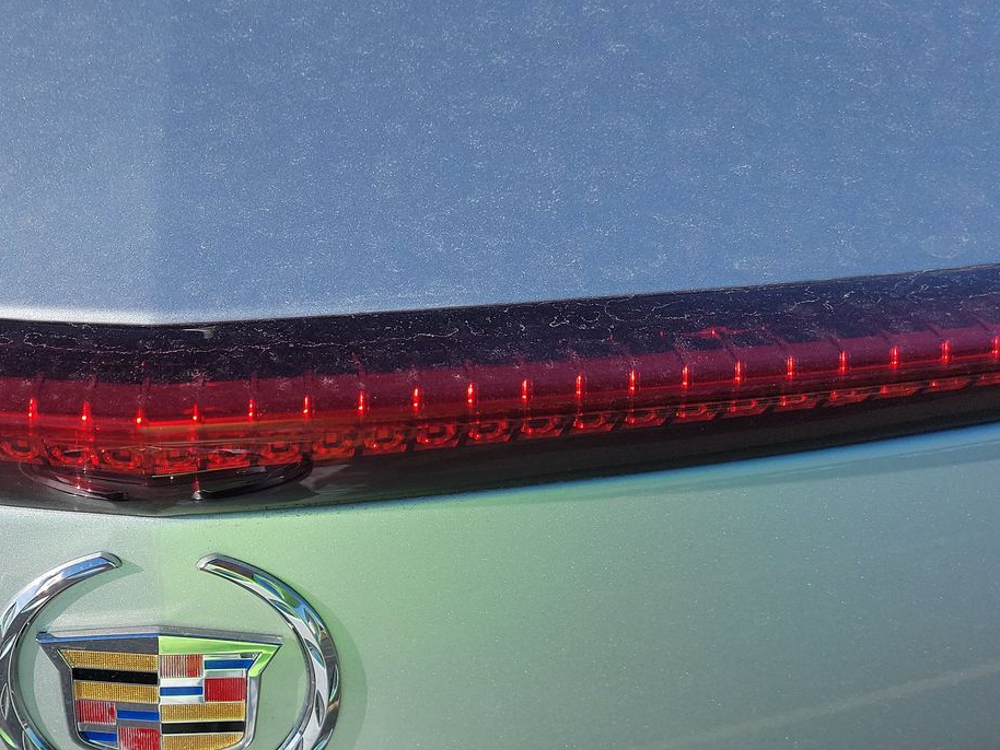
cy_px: 600
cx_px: 154
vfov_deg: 33.4
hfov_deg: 42.1
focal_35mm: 42
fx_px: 1214
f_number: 1.8
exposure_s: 1/959
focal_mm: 6.7
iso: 50
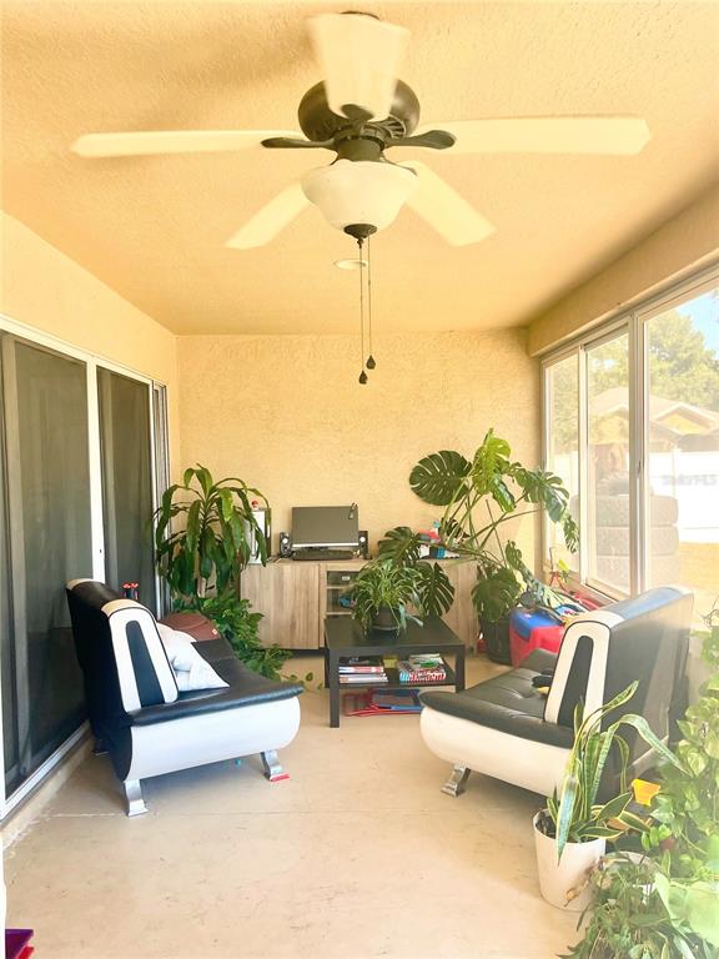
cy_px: 480
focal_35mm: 25
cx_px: 360
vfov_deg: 69.4
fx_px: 692
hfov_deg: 54.9
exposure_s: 1/121
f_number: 1.6
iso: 100
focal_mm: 5.1
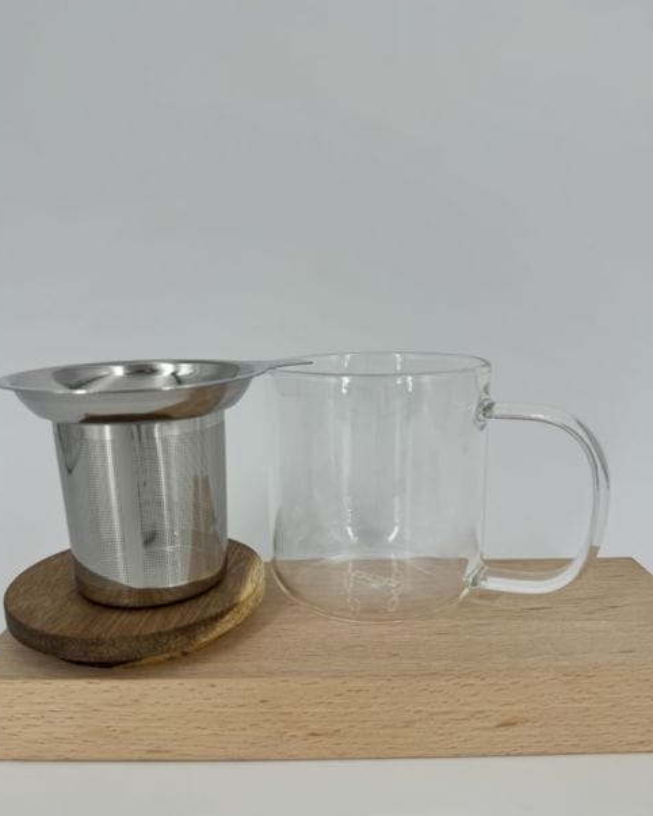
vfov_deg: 65.9
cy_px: 443
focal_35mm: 26
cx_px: 320
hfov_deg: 55.0
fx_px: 628
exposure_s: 1/2041
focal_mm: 6.76
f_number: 1.78
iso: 80
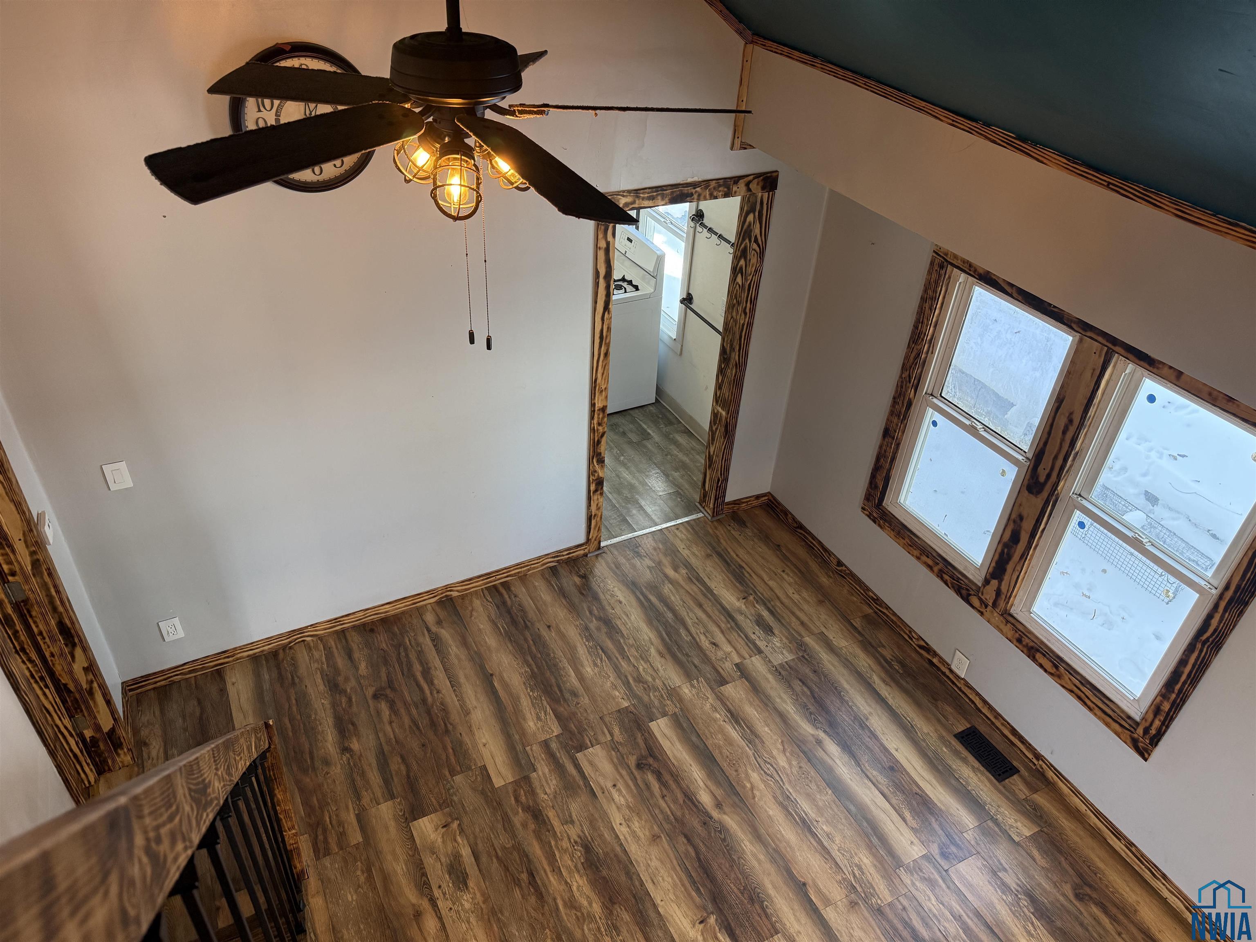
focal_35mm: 24
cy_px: 471
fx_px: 871
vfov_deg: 56.8
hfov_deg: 71.6
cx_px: 628
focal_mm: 6.76
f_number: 1.78
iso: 250
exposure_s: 1/120
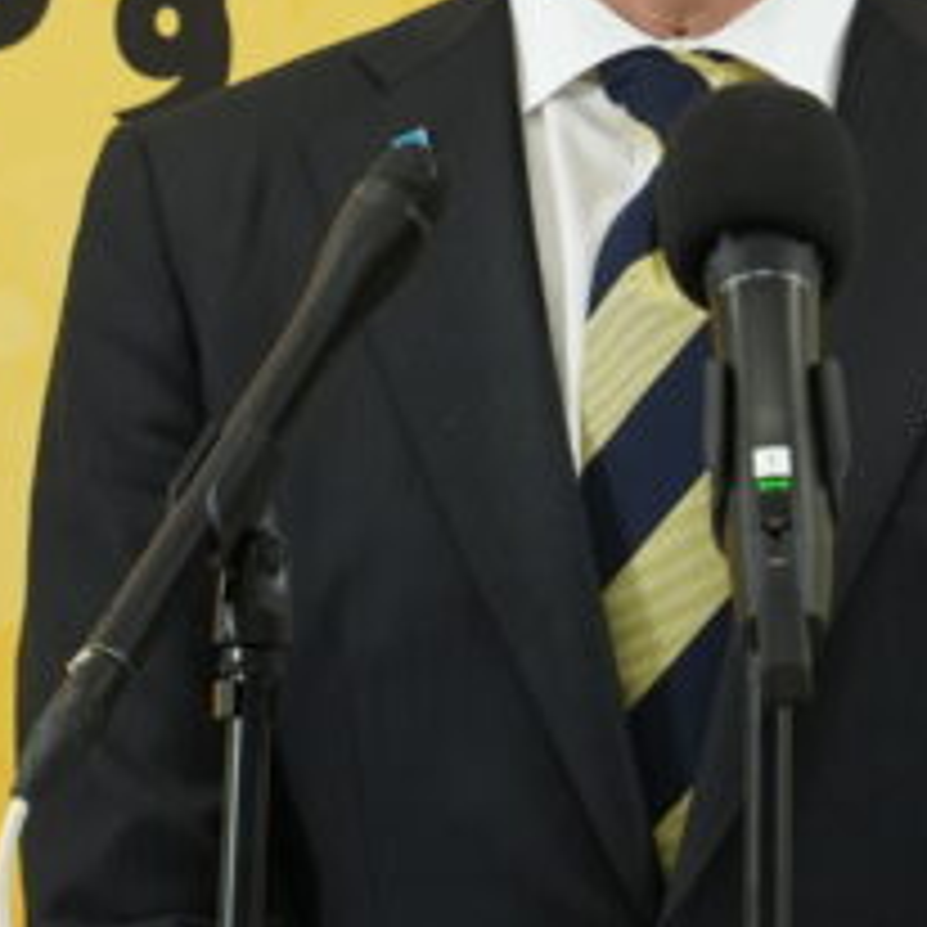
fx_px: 24026
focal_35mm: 793
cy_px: 45
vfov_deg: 2.2
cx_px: 652
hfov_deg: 2.2
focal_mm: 167
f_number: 5.6
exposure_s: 1/125
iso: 1250
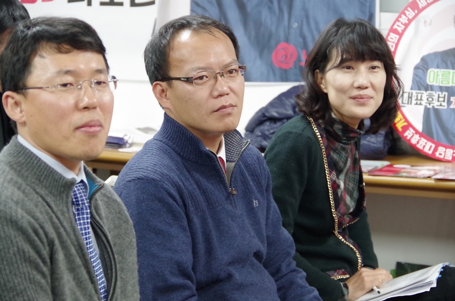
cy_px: 150
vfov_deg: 10.3
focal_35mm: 132
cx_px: 228
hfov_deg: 15.6
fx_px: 1665
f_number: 5.6
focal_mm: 88
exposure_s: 1/30
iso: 3200
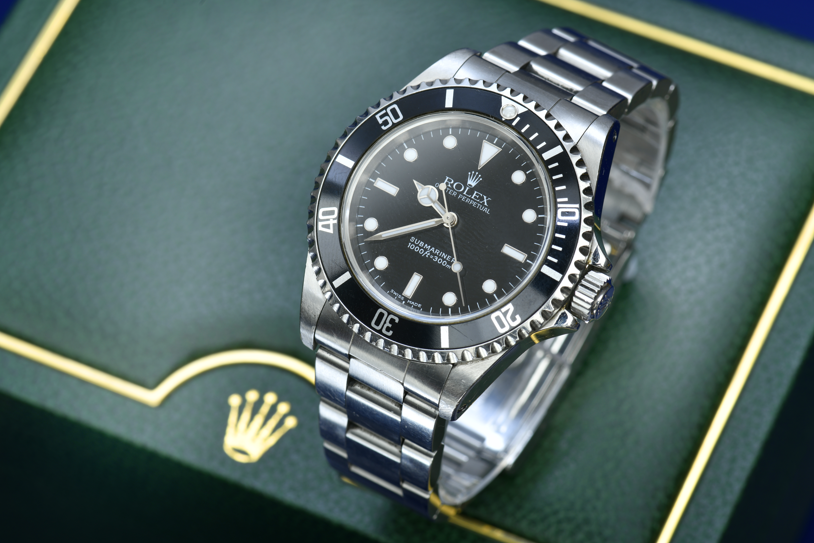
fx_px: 2419
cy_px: 267
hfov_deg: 19.1
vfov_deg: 12.8
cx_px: 411
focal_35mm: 107
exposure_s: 1/250
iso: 64
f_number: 14
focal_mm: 105
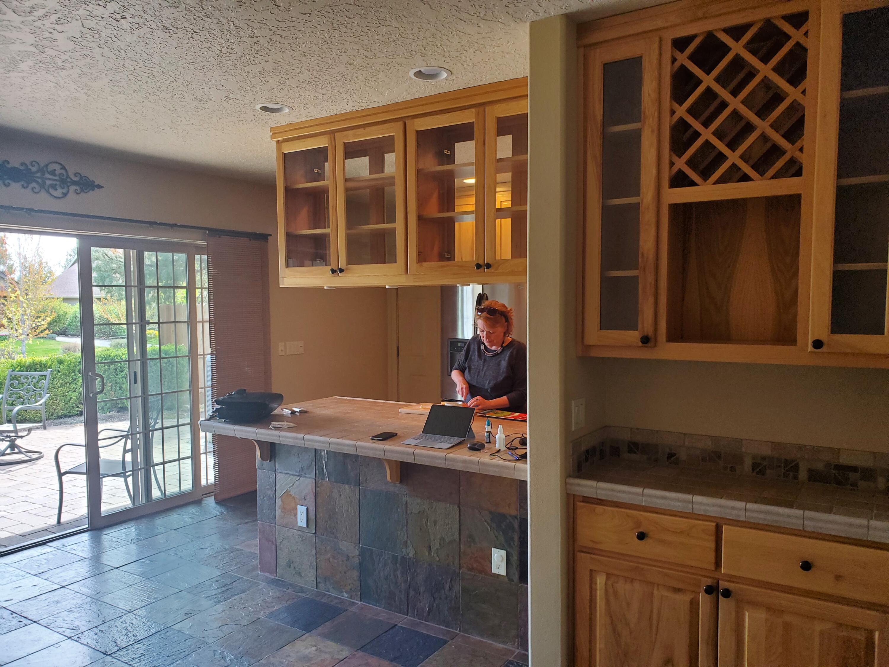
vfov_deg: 53.1
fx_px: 668
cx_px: 444
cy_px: 334
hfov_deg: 67.3
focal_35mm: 26
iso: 160
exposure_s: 1/120
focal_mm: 4.3
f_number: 2.4
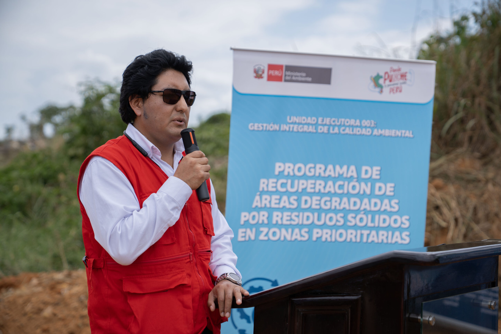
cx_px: 250
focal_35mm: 70
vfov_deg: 19.5
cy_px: 167
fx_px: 974
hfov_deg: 28.8
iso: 100
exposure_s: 1/2000
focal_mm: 70
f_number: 2.8
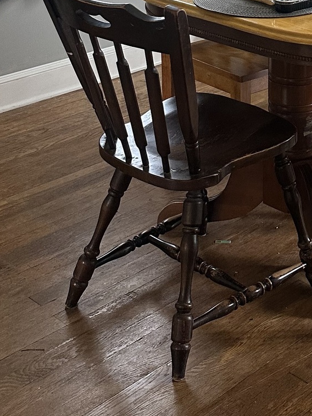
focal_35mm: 73
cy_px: -68
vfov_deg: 24.5
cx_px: 327
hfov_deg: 19.5
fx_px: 877
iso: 250
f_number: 1.78
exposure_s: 1/120
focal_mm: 6.86
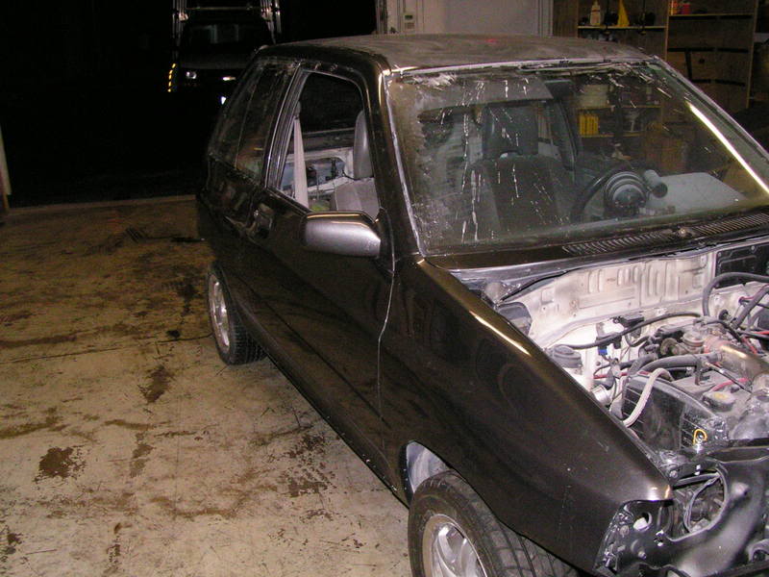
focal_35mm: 38
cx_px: 384
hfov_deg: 49.0
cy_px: 288
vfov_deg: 37.7
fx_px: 844
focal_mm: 5.8
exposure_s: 1/40
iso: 200
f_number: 5.6
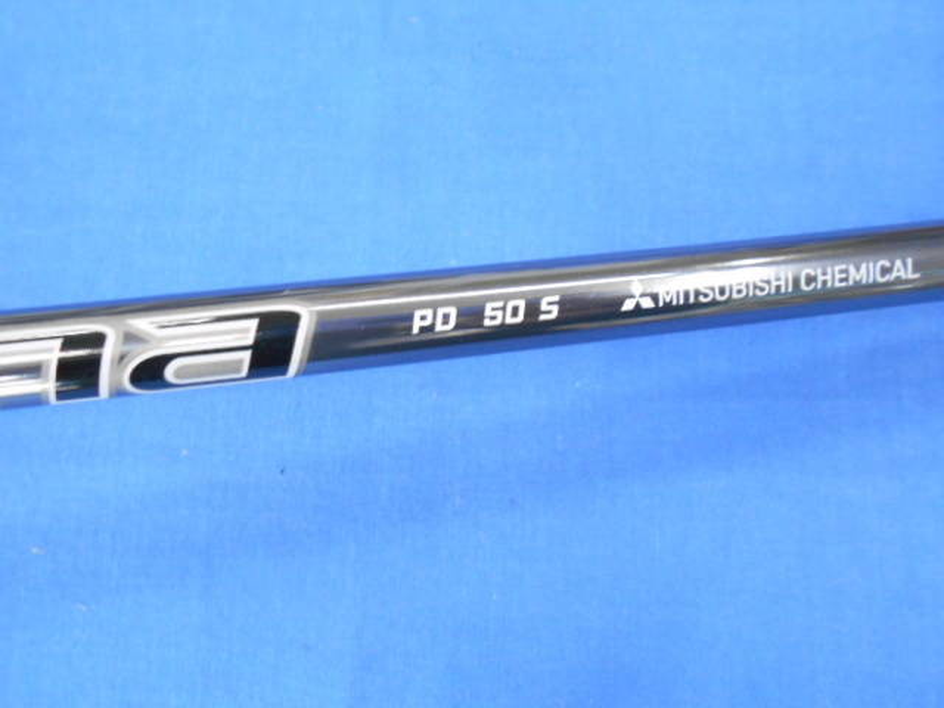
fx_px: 709
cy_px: 354
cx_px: 472
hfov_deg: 67.3
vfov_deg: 53.1
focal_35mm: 26
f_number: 3.2
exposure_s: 1/30
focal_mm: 4.6
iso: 400
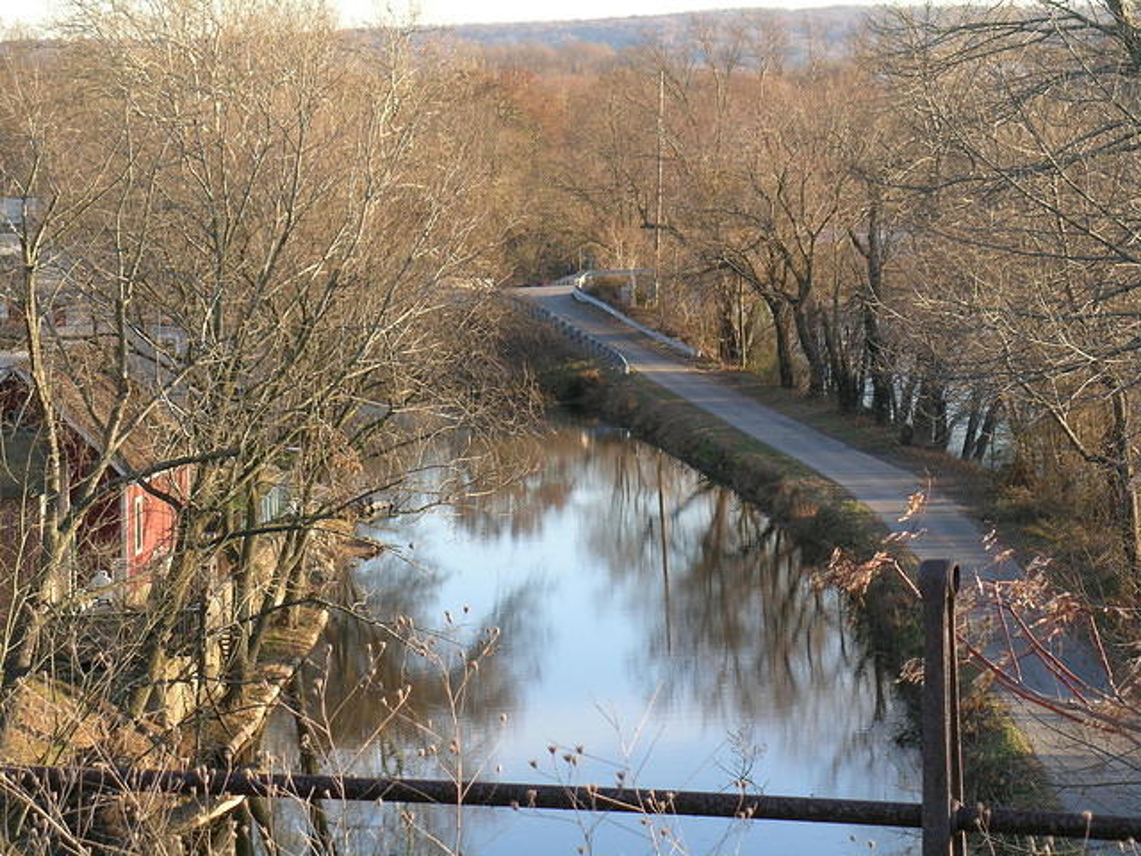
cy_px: 428
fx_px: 3824
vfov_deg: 12.8
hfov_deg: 17.0
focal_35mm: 116
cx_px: 570
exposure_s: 1/60.3
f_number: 5.2
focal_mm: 24
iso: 50
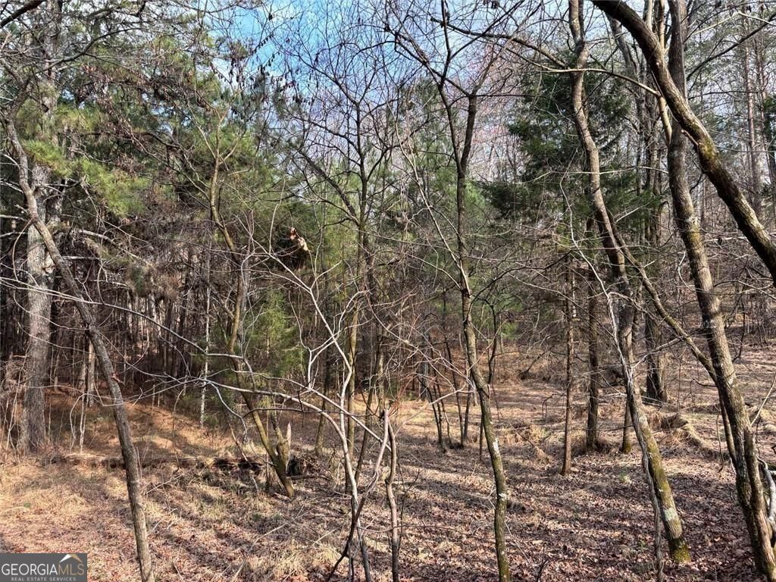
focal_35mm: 26
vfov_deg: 53.1
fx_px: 583
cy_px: 291
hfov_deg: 67.3
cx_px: 388
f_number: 1.6
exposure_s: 1/370
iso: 50
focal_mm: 5.96
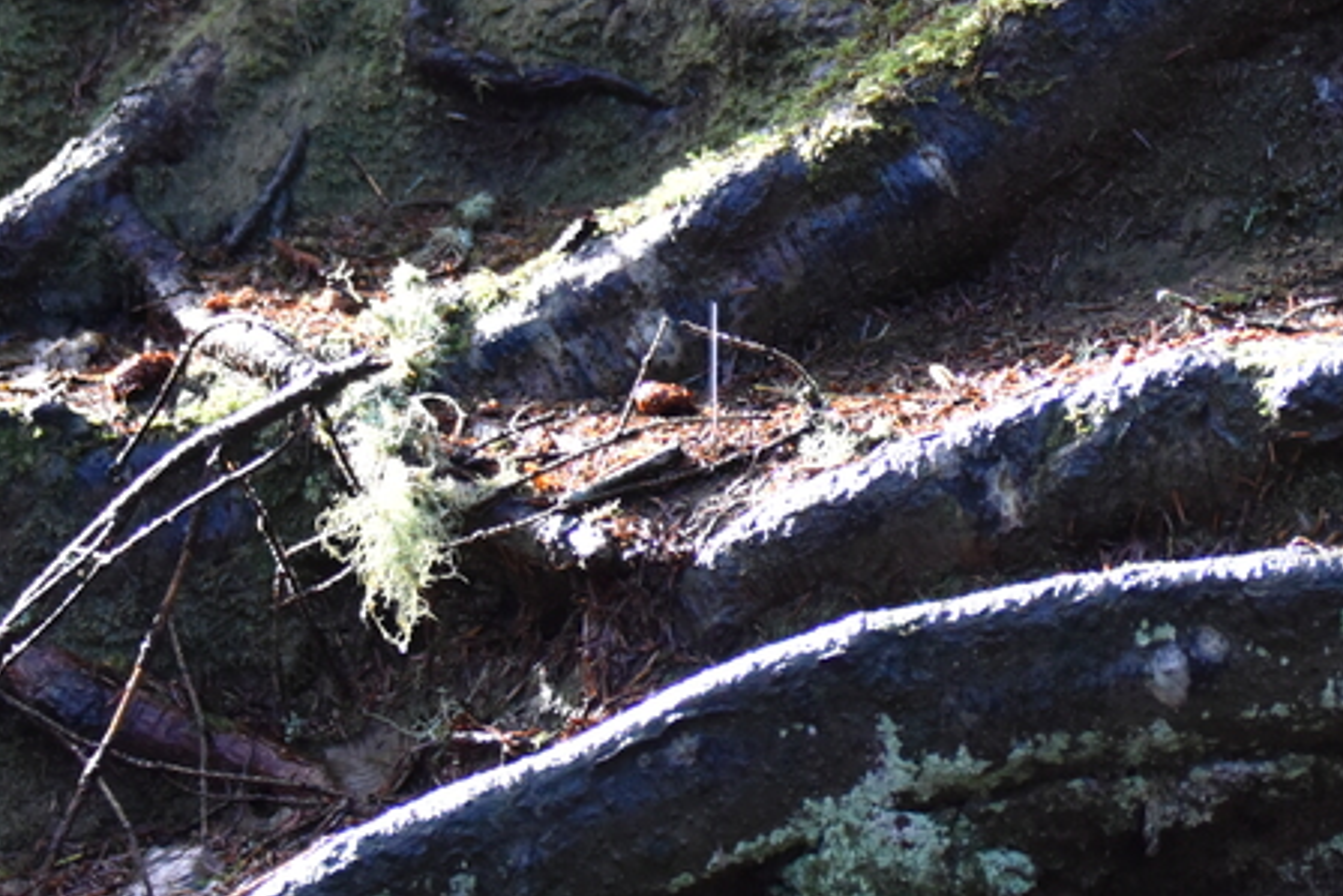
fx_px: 6605
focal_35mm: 177
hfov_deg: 11.5
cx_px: 1208
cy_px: 288
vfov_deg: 7.8
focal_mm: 62
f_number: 4.8
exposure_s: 1/125
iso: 3600
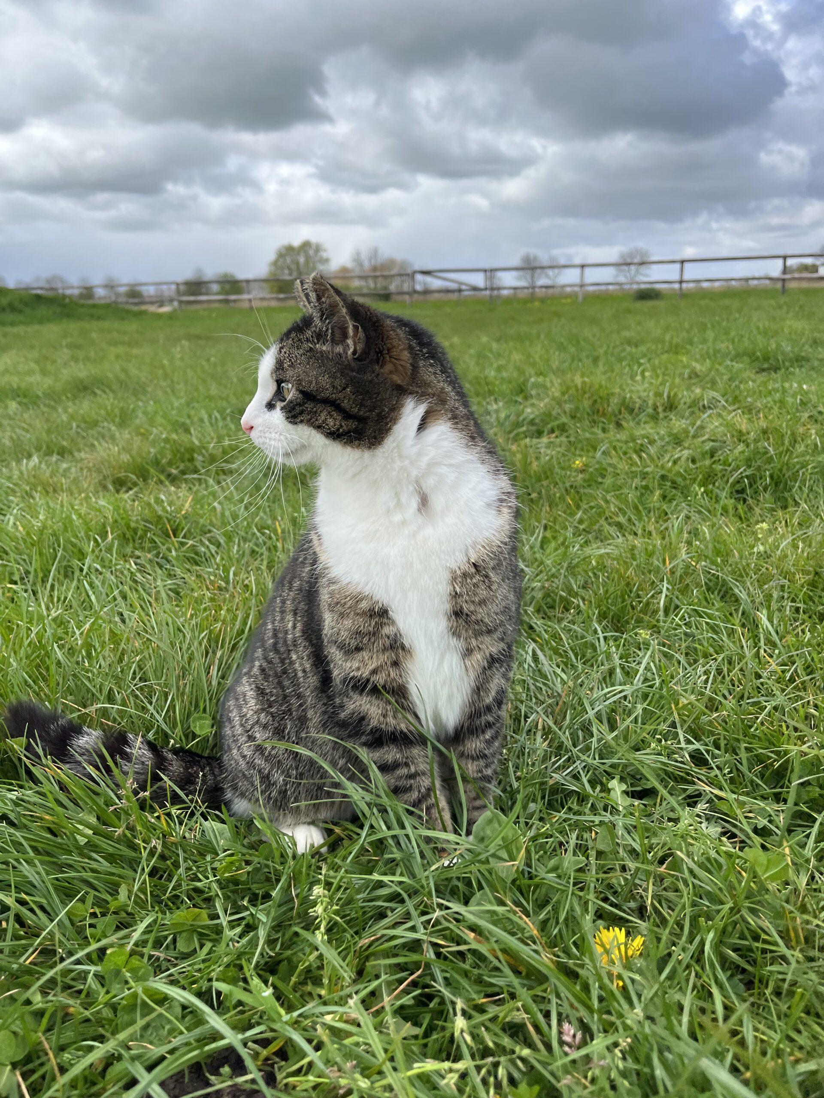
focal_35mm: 26
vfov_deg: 67.3
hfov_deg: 53.1
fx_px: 825
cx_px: 412
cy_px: 549
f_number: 1.6
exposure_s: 1/2358
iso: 50
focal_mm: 5.1
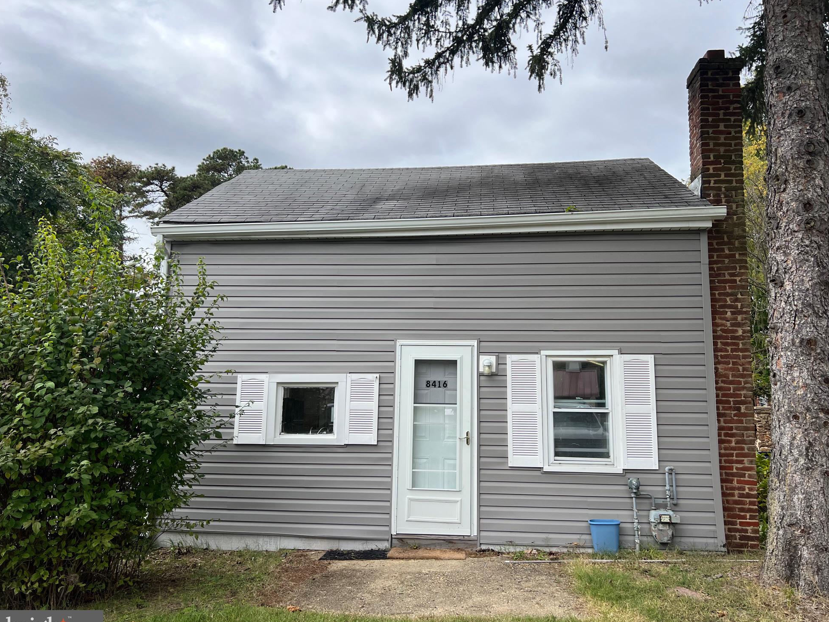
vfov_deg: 51.3
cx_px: 429
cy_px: 322
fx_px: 647
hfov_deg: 65.3
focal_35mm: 27
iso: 50
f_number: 1.5
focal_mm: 5.7
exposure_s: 1/2353
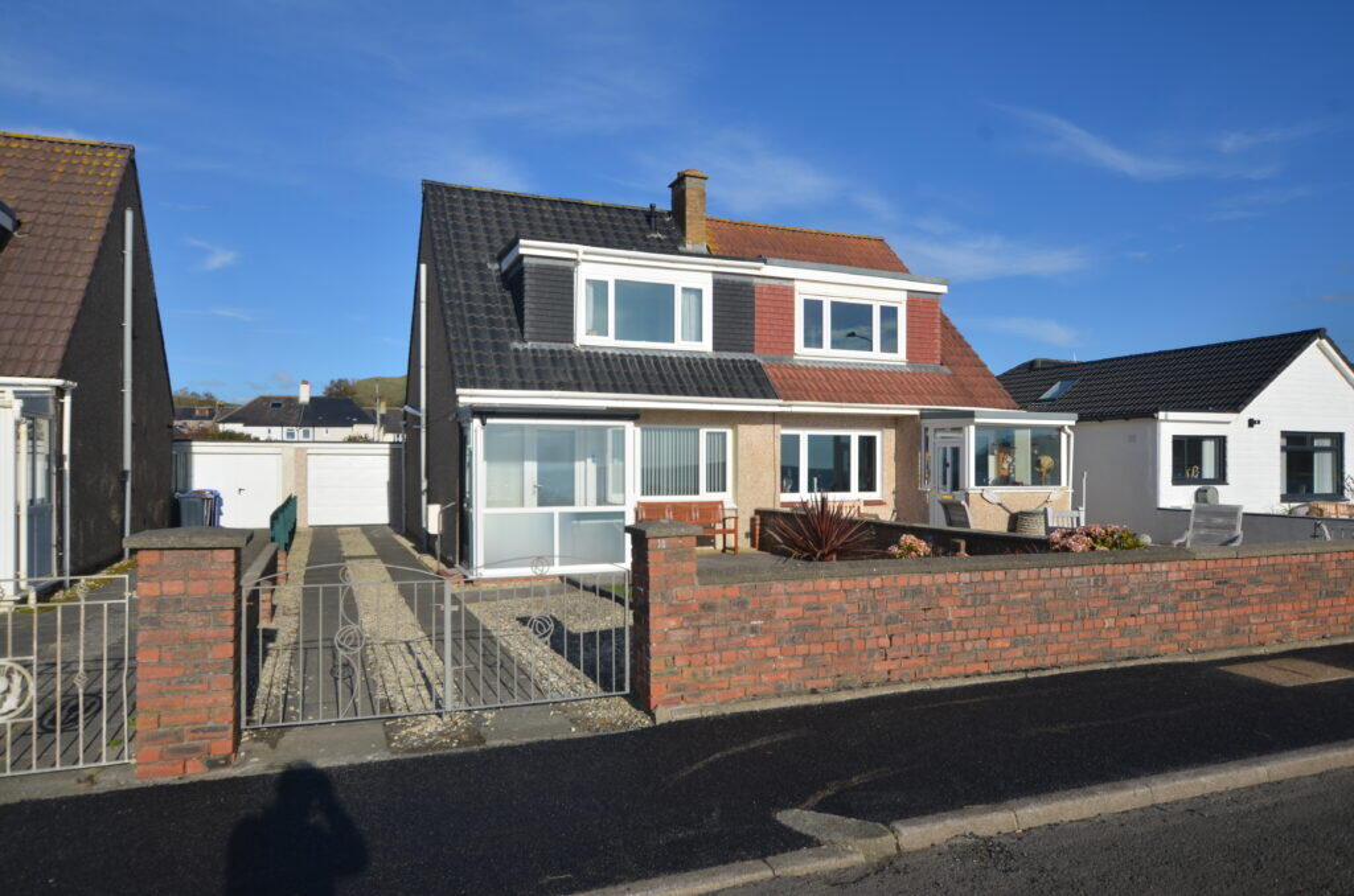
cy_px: 448
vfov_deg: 55.9
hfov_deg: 77.4
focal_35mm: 22
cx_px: 677
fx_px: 844
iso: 100
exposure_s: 1/320
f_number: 9
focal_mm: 15
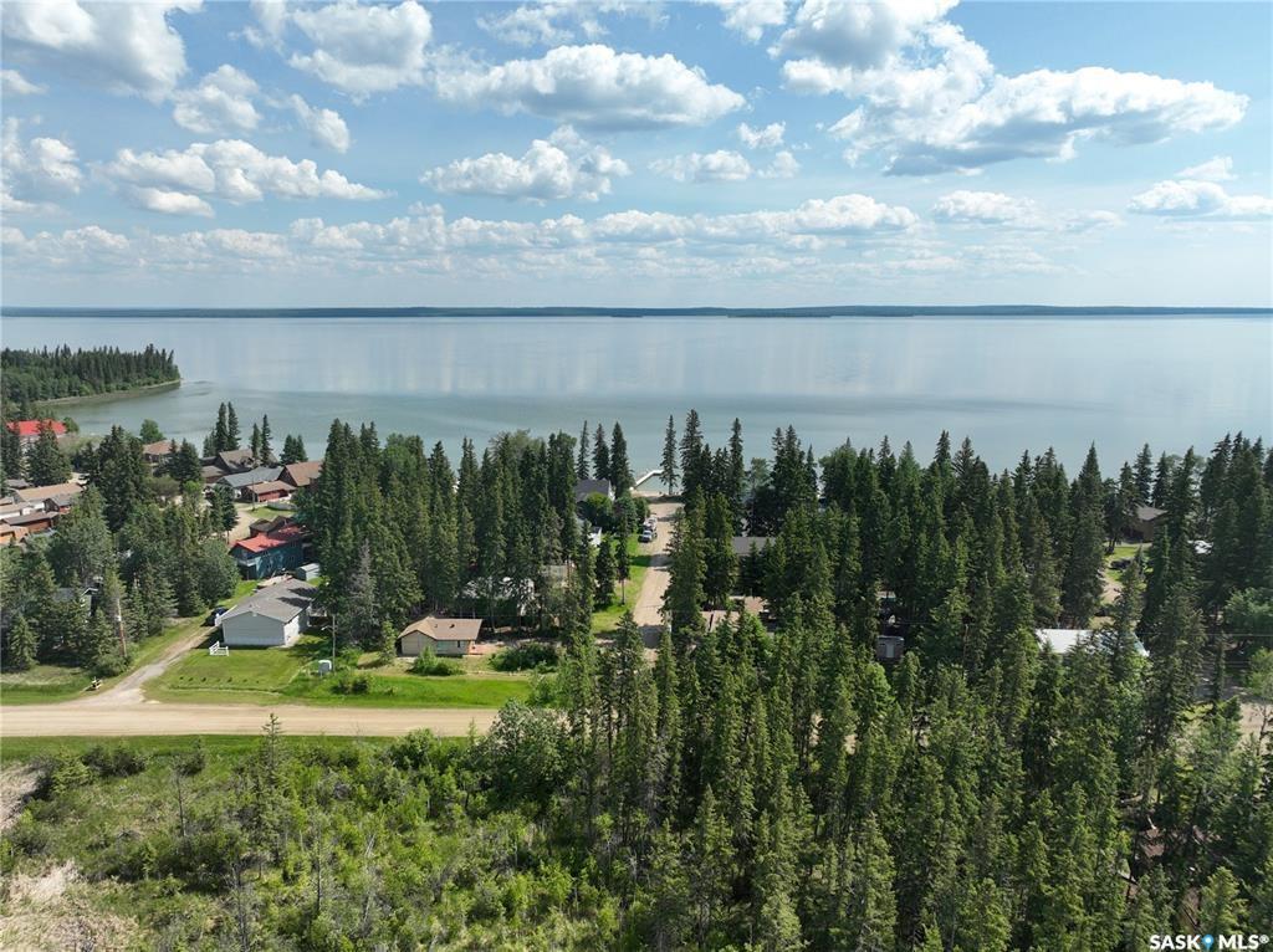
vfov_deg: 56.7
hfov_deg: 71.6
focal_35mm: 24
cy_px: 476
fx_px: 882
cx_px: 636
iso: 140
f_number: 2.8
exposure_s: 1/2500
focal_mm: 12.29
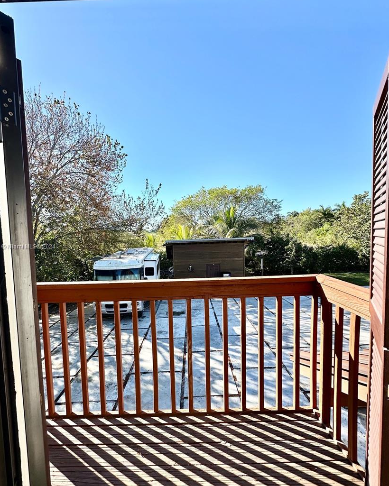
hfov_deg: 80.3
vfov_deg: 93.1
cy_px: 247
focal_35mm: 16
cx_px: 182
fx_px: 230
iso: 40
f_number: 2.2
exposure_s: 1/1092
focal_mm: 2.22
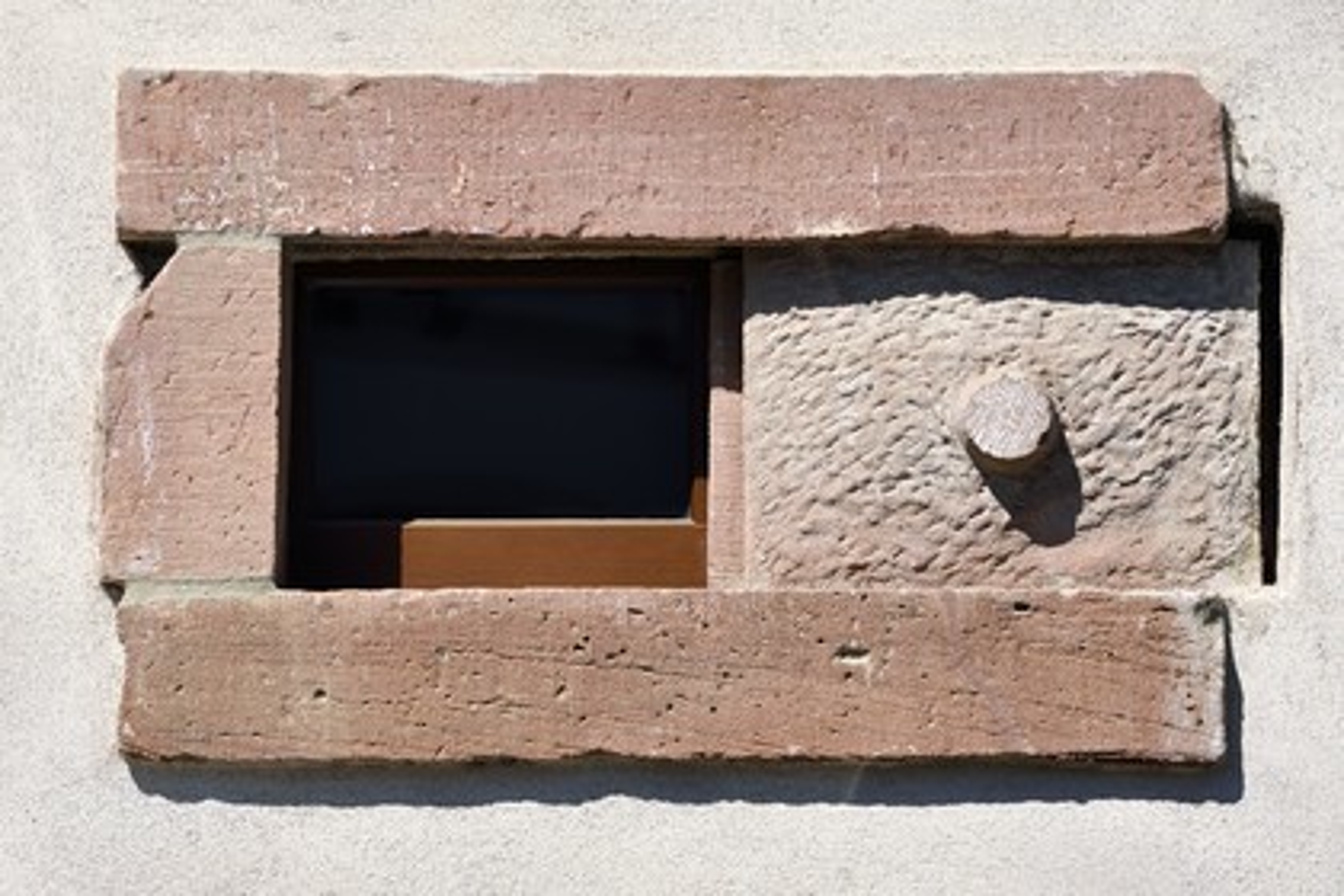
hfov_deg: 10.8
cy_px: 448
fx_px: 7093
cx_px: 672
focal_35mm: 190
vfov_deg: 7.2
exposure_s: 1/500
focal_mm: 190
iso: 200
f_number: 8
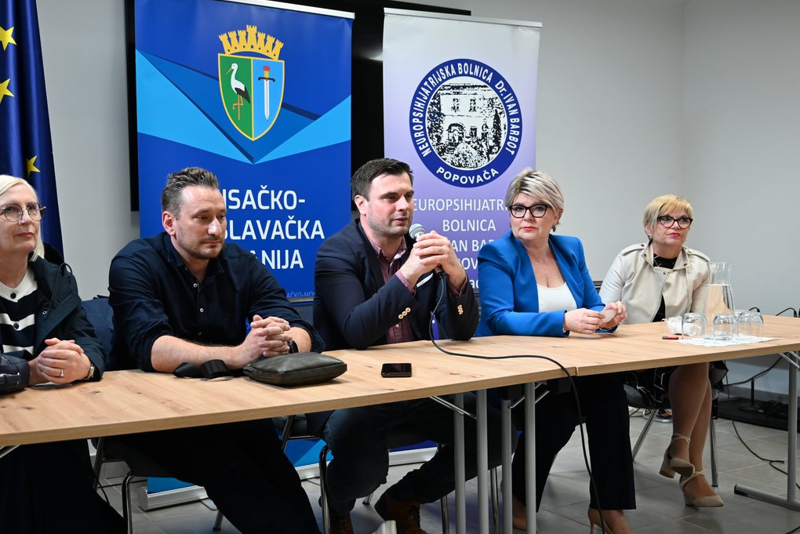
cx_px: 340
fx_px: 902
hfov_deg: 47.7
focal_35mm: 41
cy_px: 283
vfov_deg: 33.0
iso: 800
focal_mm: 34.5
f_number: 4
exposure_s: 1/125
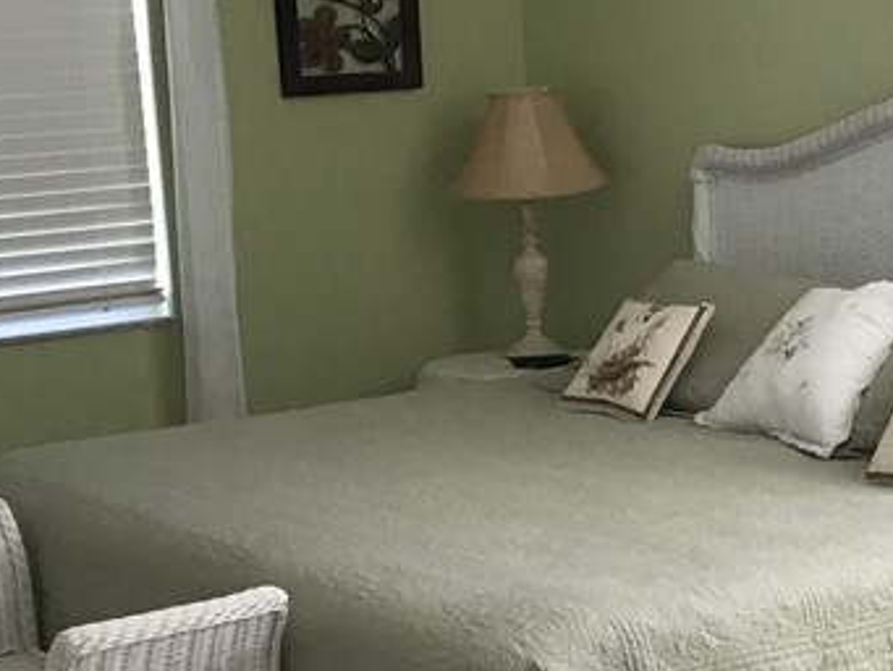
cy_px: 608
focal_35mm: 93
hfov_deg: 21.0
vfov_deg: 15.7
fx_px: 2400
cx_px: 610
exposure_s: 1/30
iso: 40
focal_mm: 3.3
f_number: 2.4
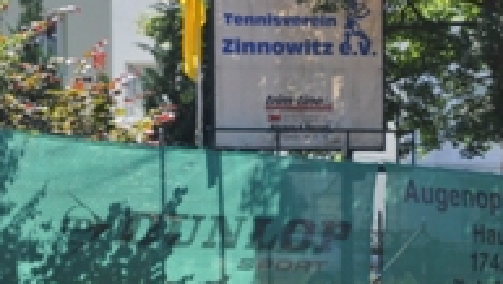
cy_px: 268
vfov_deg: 6.7
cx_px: 365
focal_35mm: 182
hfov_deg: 11.8
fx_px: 2430
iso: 450
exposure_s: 1/1000
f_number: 5
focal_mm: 50
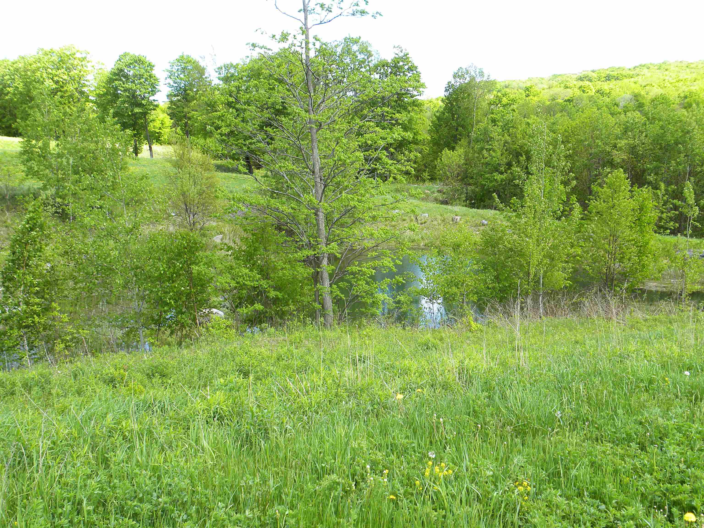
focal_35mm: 37
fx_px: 752
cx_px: 352
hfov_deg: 50.1
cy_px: 264
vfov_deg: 38.7
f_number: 4
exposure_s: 1/121
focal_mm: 6.6
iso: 64
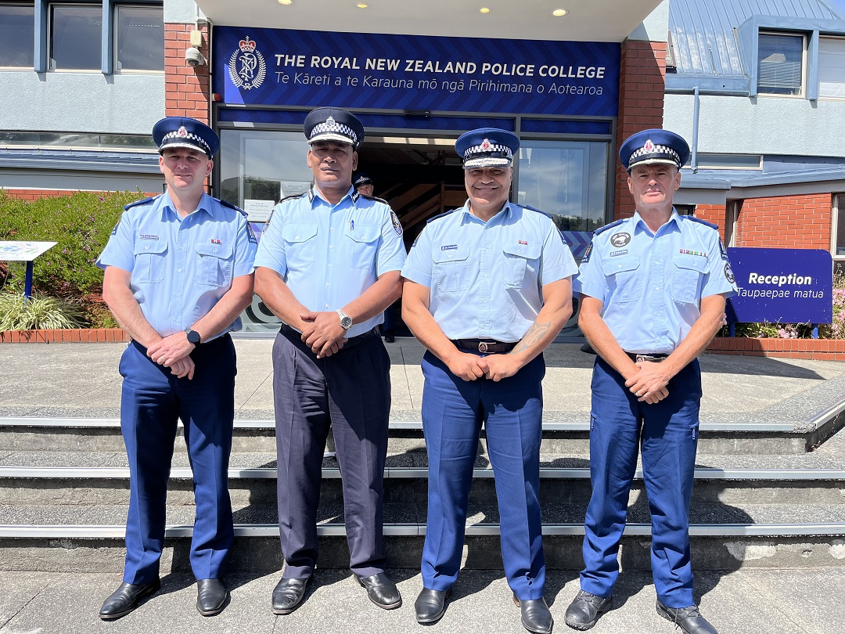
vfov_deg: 53.1
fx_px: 635
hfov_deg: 67.3
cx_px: 422
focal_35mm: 26
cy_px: 317
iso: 50
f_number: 1.6
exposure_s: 1/2899
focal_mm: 5.1
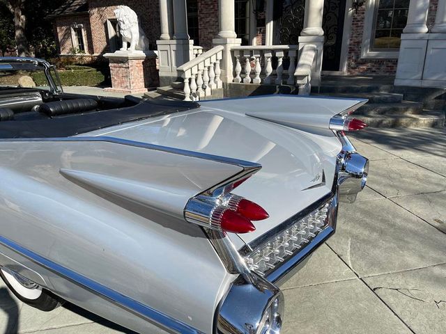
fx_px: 335
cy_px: 167
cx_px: 223
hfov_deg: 67.3
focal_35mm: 26
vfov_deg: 53.1
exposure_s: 1/3663
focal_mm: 5.1
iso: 32
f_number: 1.6
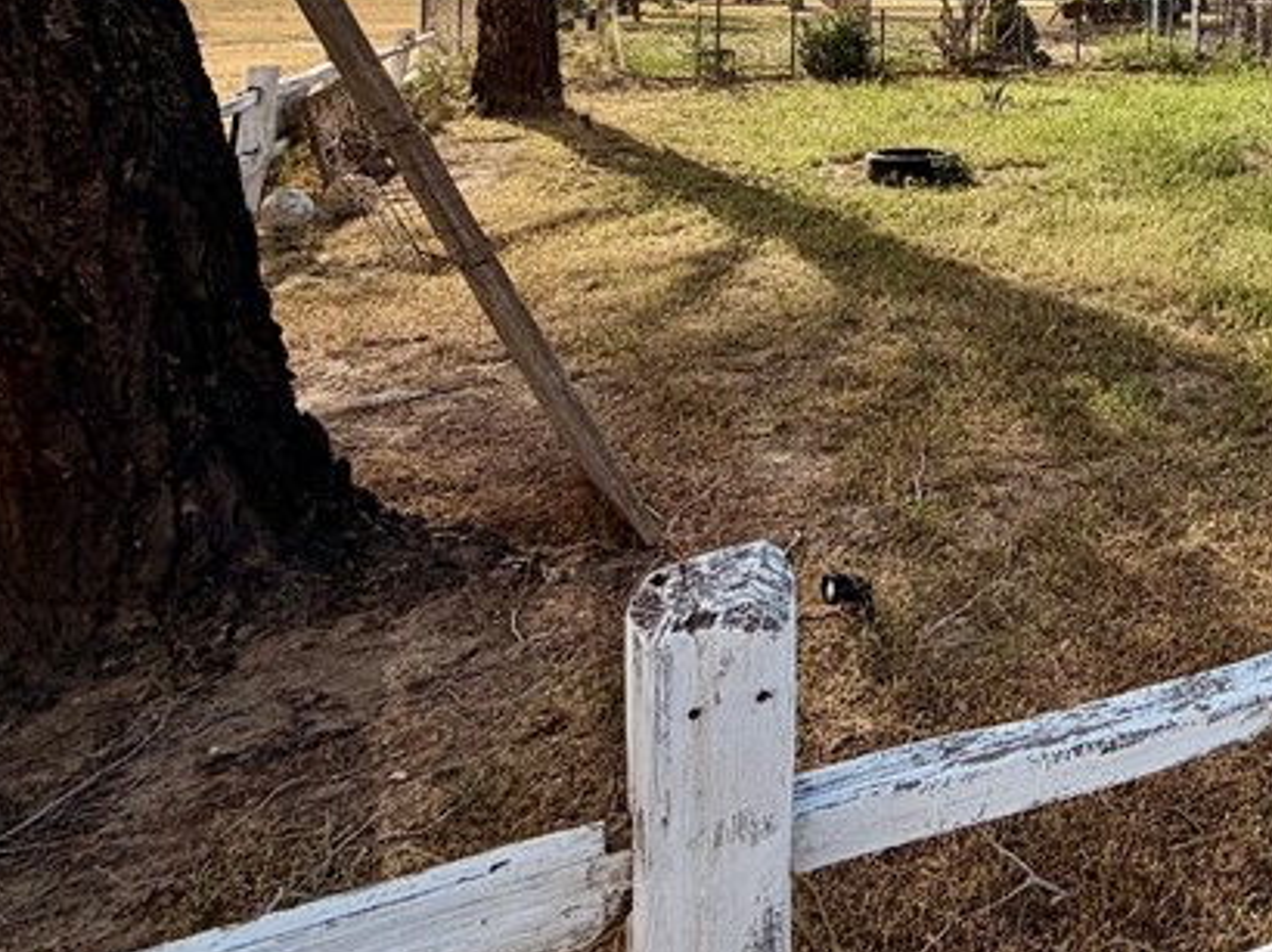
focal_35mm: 35
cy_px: -22
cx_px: 1421
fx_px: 1285
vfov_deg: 36.2
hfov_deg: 41.3
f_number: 2.2
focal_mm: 2.22
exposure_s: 1/1017
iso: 20
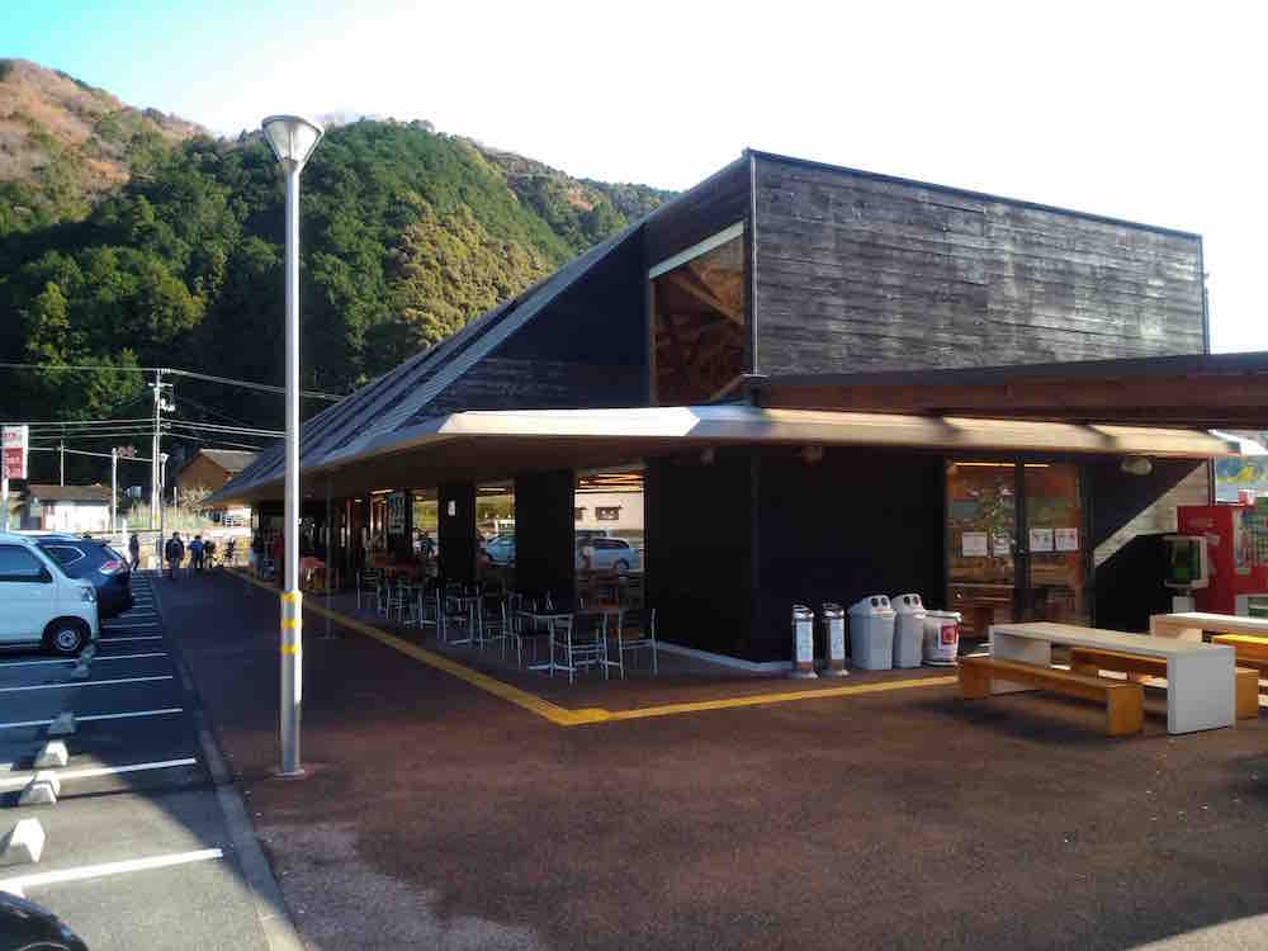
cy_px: 476
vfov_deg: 51.4
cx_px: 634
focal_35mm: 27
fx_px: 989
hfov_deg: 65.3
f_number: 2.4
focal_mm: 2.87
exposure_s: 1/185
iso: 40
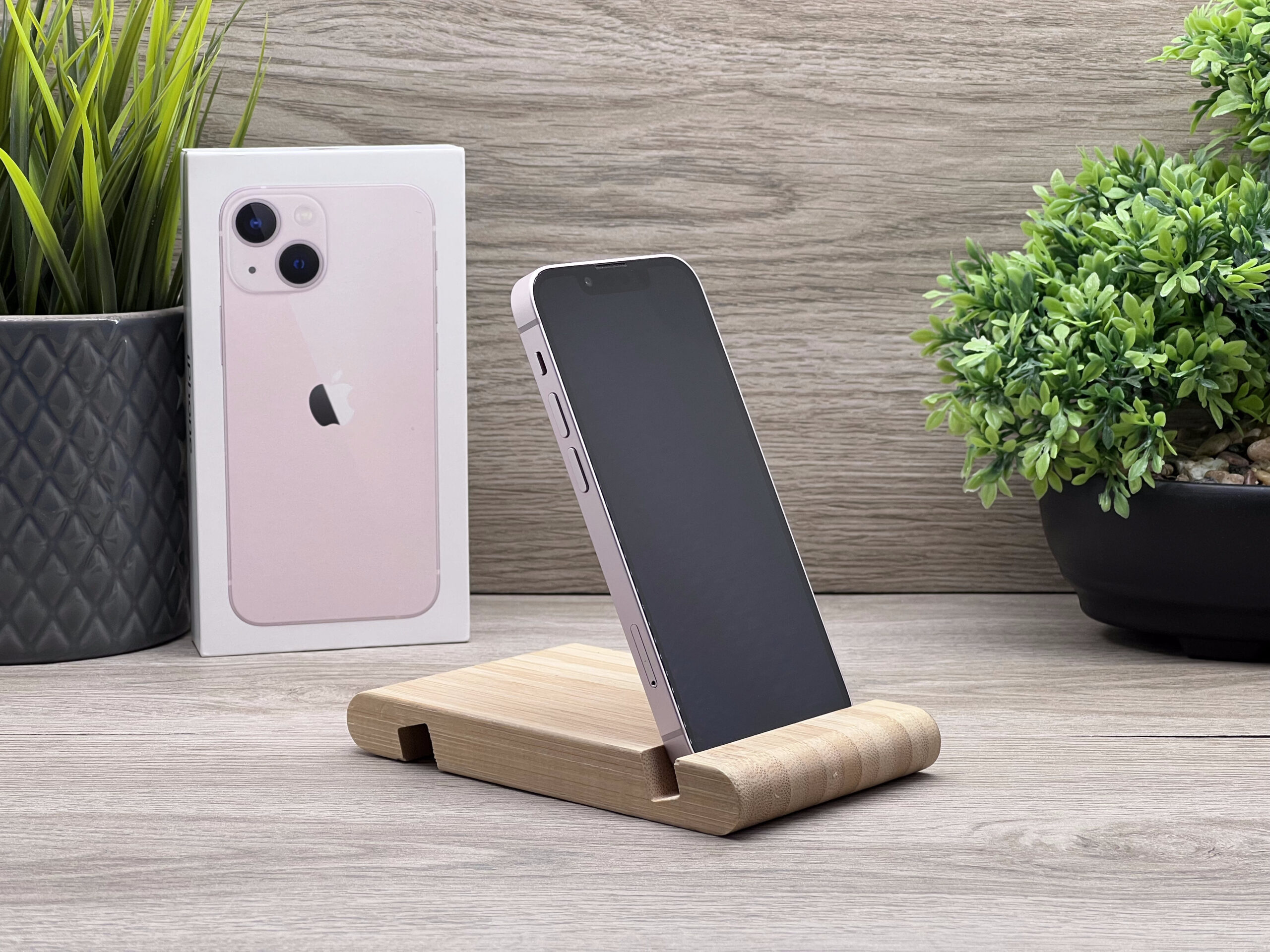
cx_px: 635
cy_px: 476
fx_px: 2825
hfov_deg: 25.3
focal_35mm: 77
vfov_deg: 19.1
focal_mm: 9
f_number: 2.8
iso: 64
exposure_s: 1/100
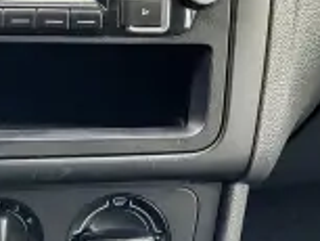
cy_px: -6
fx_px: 888
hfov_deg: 20.2
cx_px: 251
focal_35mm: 96
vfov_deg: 15.1
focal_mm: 5.56
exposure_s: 1/100
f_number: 1.8
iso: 123
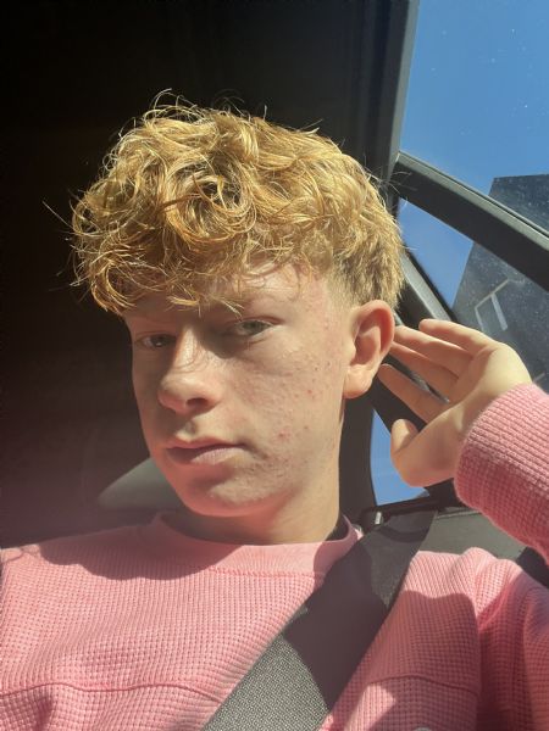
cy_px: 366
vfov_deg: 60.0
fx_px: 634
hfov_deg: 46.8
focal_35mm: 30
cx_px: 274
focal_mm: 2.71
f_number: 2.2
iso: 32
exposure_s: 1/410
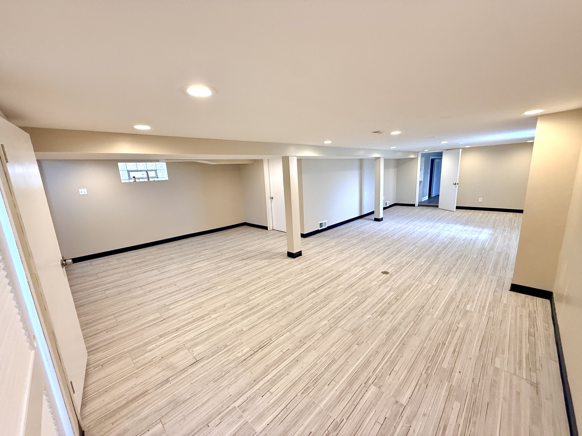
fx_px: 235
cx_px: 291
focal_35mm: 14
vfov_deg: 85.7
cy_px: 218
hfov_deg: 102.1
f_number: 2.2
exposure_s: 1/120
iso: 250
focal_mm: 2.22
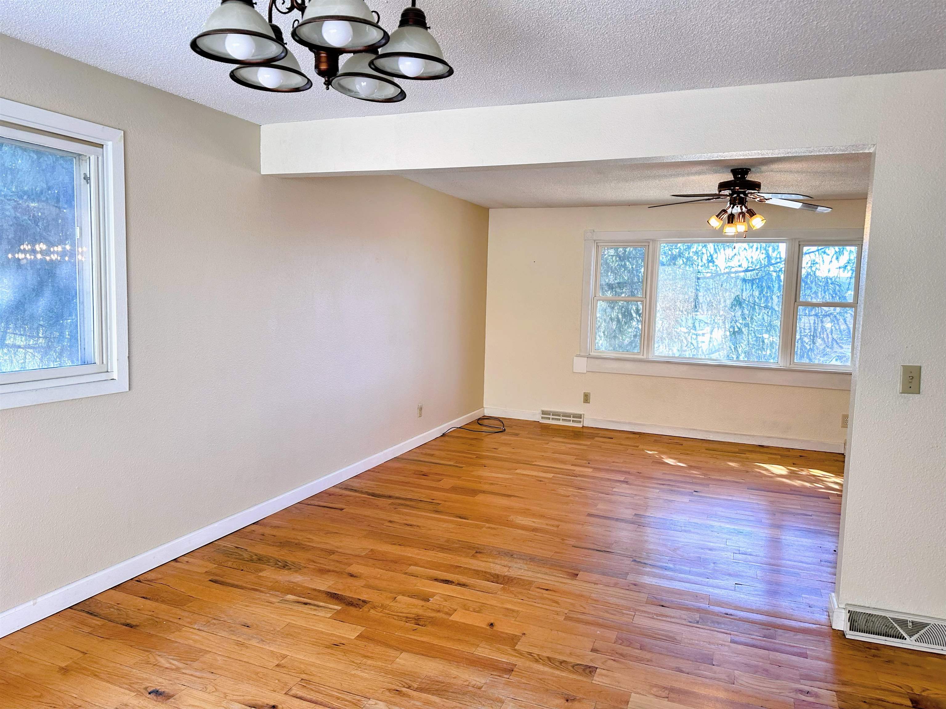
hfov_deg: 71.6
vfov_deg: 56.8
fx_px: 656
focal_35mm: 24
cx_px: 473
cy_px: 354
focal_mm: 6.86
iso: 100
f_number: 1.78
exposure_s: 1/161
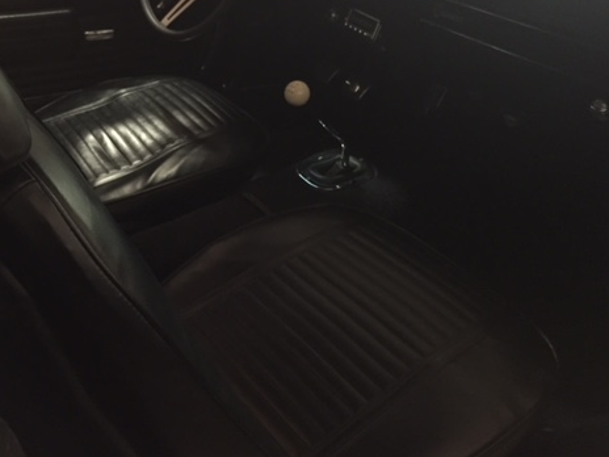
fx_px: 704
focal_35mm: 40
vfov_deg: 35.8
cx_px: 226
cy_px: 171
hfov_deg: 46.4
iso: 500
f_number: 2.2
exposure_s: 1/15
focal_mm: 4.15
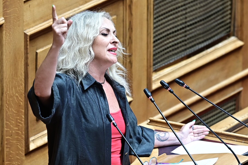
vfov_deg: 3.9
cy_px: 85
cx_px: 121
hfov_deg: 5.8
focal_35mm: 355
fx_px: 2445
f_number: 3.5
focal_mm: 200
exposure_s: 1/400
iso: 800
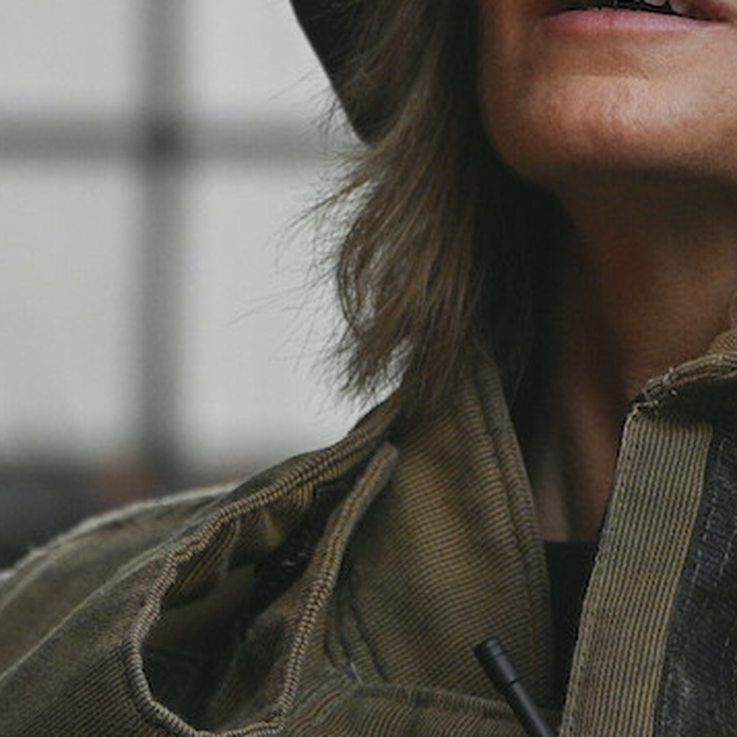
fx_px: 8262
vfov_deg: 5.1
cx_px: 780
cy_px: -50
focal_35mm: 343
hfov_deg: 5.1
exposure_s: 1/800
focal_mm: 120
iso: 800
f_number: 2.8
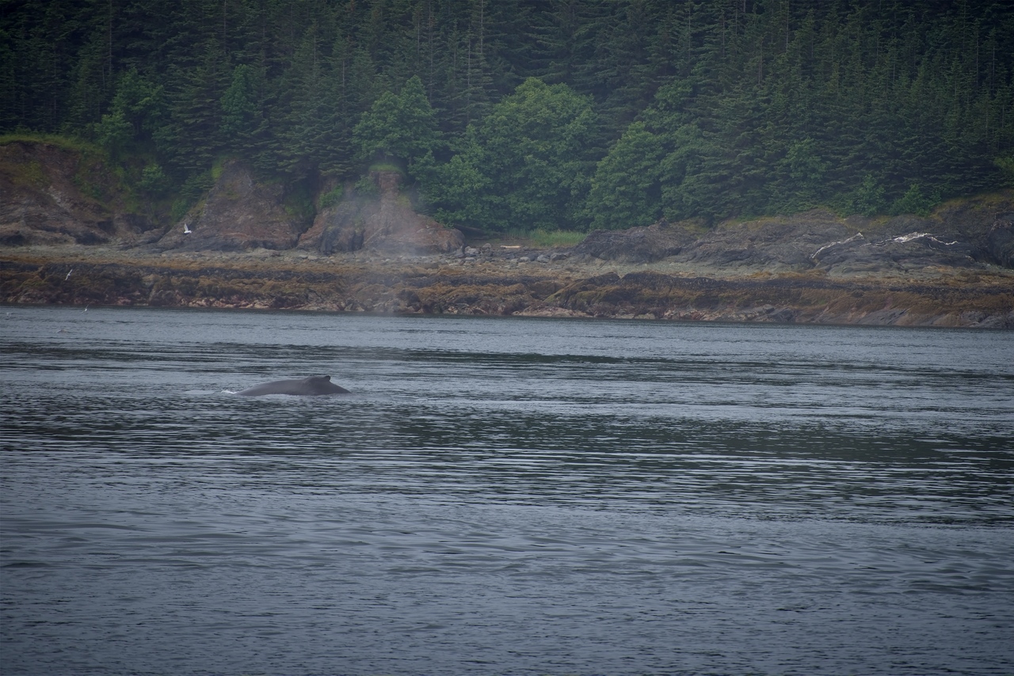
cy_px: 338
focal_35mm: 300
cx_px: 507
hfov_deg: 6.9
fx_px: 8451
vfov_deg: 4.6
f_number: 5.6
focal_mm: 300
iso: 160
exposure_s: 1/640
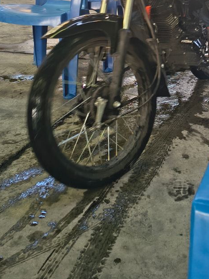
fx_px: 475
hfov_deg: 23.6
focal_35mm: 59
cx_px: 216
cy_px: -33
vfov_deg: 29.3
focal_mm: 5.56
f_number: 1.8
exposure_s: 1/120
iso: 118
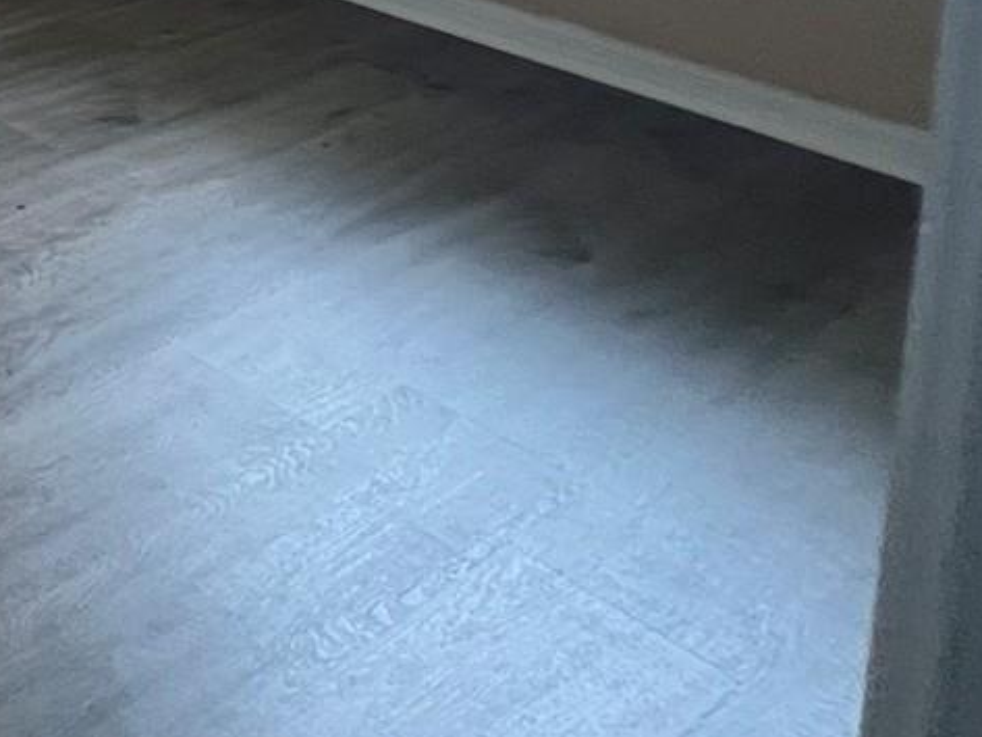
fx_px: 1249
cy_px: -411
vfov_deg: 24.4
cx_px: -656
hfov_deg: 25.0
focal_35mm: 44
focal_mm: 1.57
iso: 320
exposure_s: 1/60
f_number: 1.8
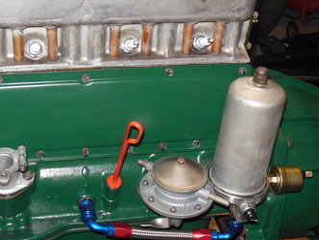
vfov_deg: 27.5
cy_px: 129
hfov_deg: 35.8
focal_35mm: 53
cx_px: 105
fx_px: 489
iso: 200
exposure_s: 1/25
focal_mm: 4.5
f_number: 3.2
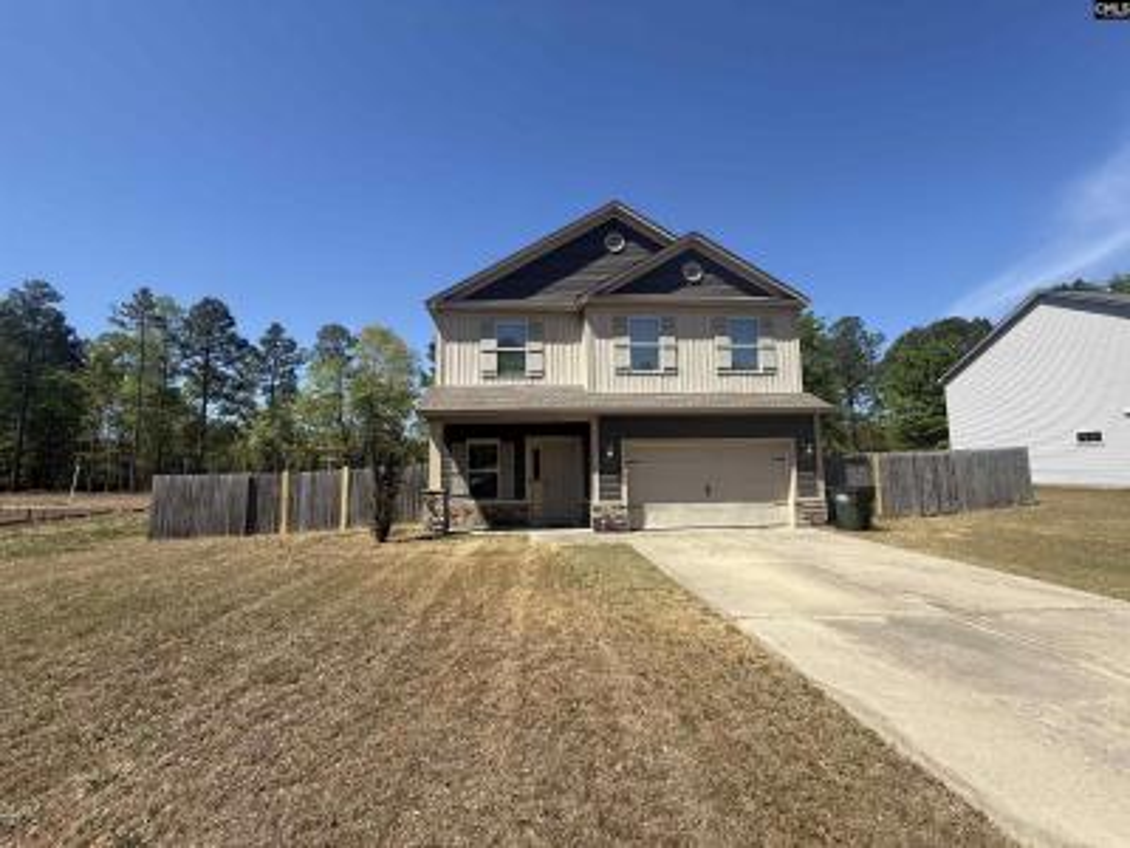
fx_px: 457
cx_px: 565
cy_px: 424
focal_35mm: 14
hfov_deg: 102.1
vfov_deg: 85.7
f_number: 2.2
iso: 50
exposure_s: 1/1698
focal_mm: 2.22
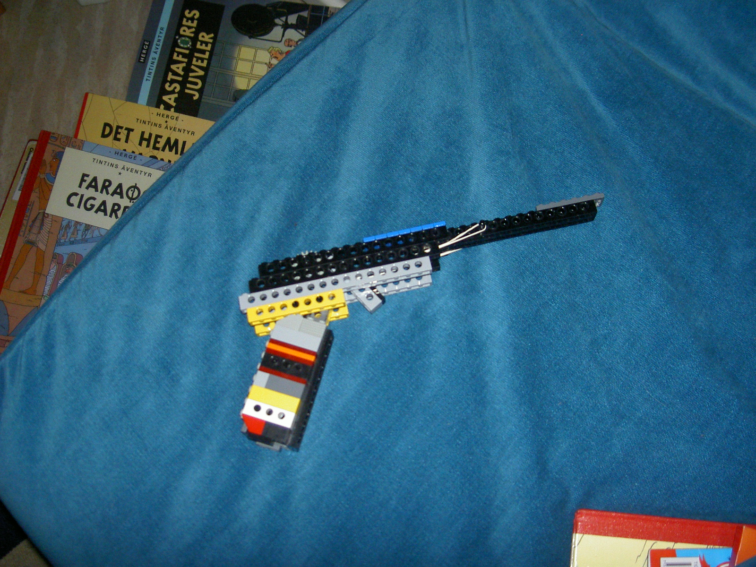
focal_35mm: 39
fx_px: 852
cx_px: 378
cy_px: 284
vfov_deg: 36.8
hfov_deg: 47.9
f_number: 2.8
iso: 100
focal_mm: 8
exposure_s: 1/59.5
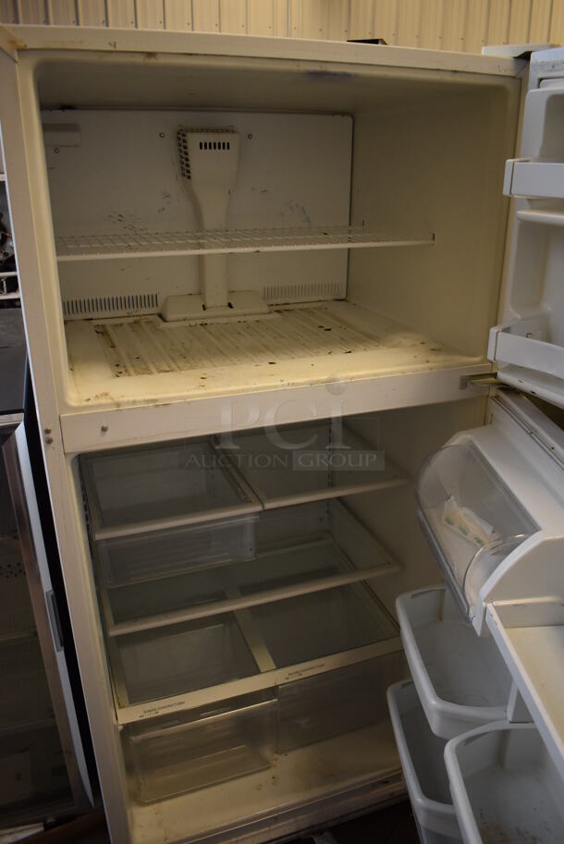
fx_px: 633
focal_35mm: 27
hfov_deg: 48.0
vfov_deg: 67.3
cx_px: 282
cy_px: 422
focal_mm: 18
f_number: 3.5
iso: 1000
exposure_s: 1/125
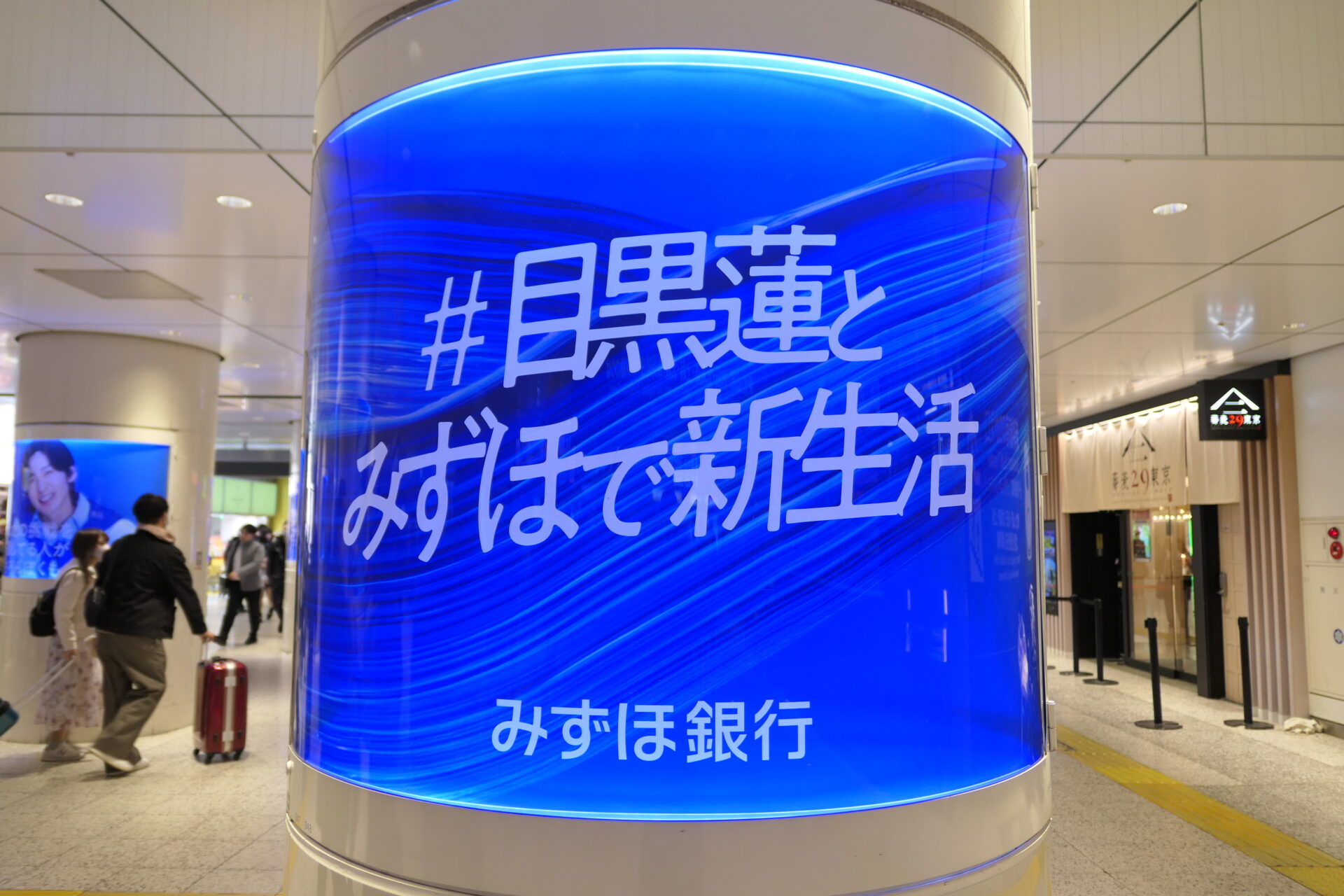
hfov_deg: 73.7
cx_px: 672
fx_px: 896
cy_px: 448
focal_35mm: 24
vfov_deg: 53.1
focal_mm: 8.8
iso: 125
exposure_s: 1/80
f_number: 1.4
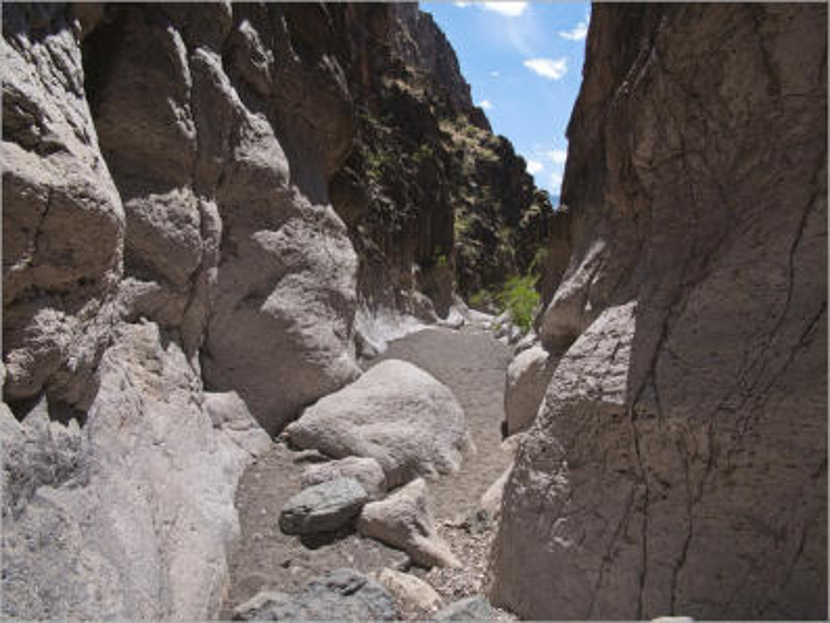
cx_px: 415
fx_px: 576
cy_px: 312
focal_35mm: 24
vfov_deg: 56.8
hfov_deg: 71.6
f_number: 8
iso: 200
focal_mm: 12
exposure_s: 1/500
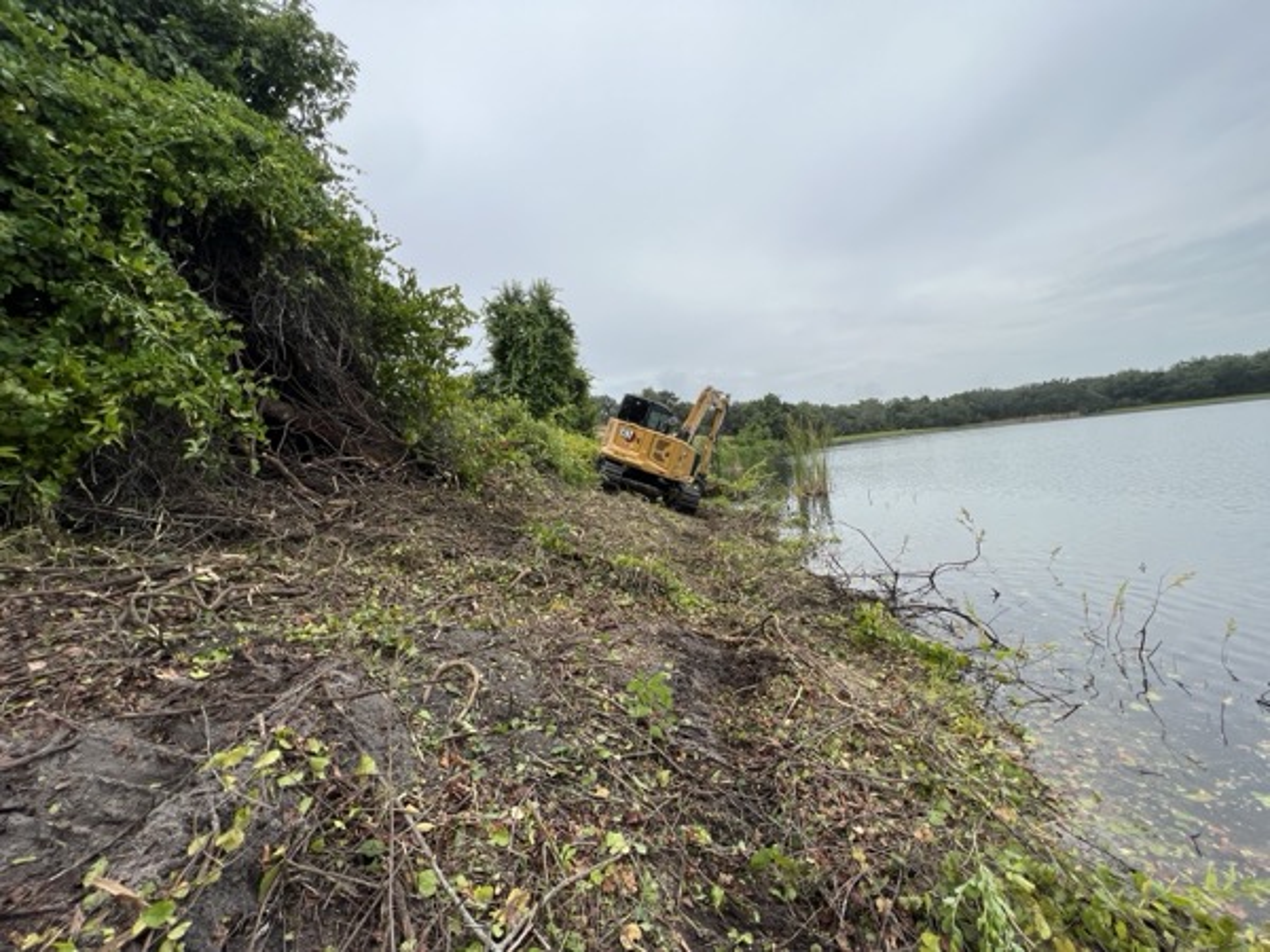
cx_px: 635
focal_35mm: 13
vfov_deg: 89.9
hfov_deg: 106.2
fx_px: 477
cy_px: 476
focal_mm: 1.57
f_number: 1.8
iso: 32
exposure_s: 1/1054
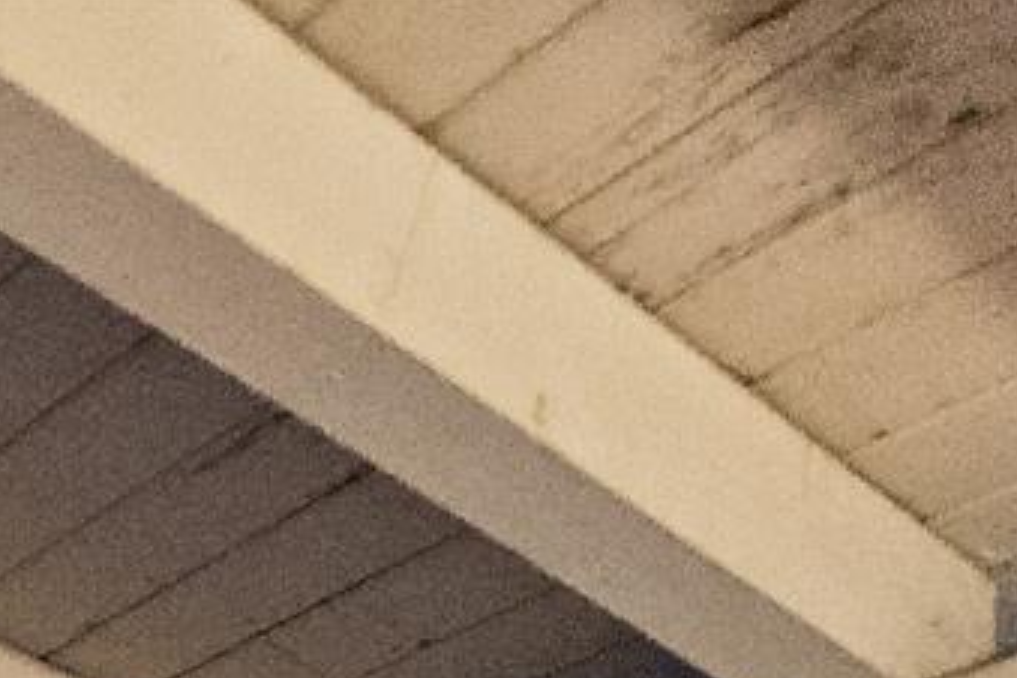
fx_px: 1751
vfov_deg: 15.5
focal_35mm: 62
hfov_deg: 26.1
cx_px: -405
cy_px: 1491
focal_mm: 14
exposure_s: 1/160
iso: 10000
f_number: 2.8
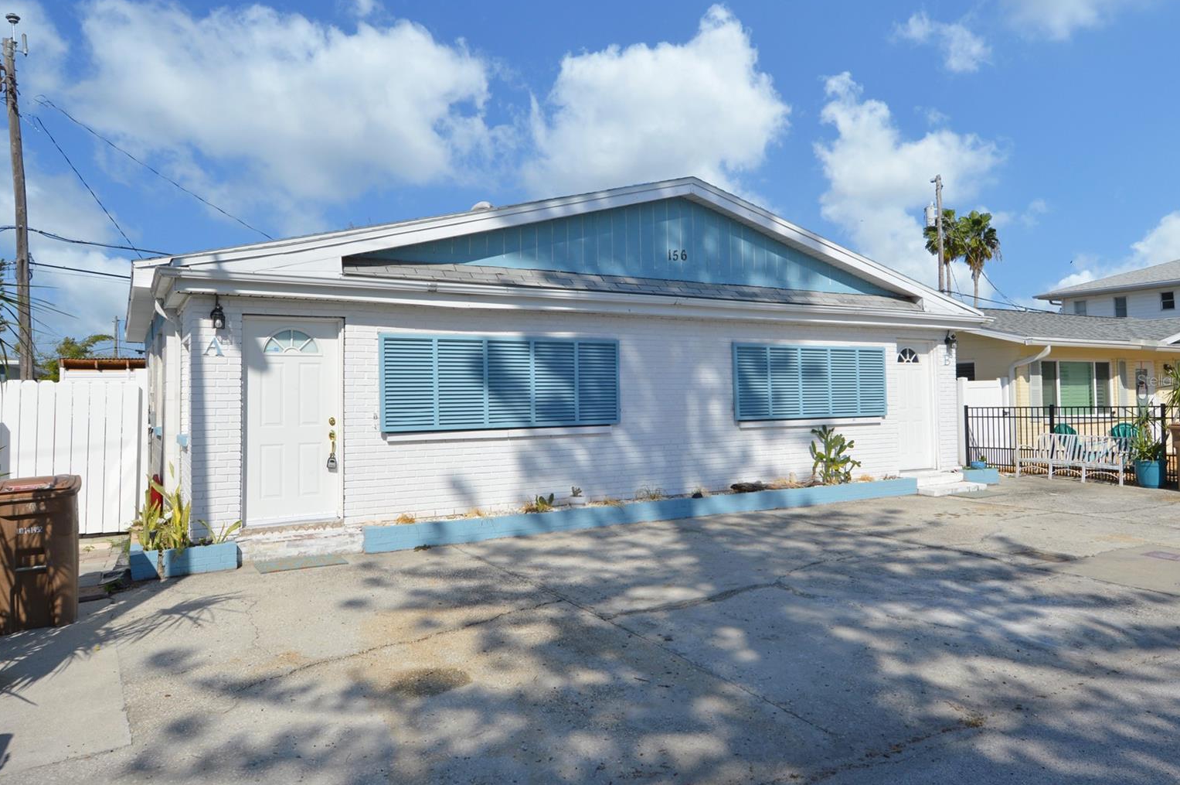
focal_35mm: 22
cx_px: 588
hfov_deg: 78.6
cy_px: 380
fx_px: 720
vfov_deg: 57.1
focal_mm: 14
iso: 100
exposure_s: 1/320
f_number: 9
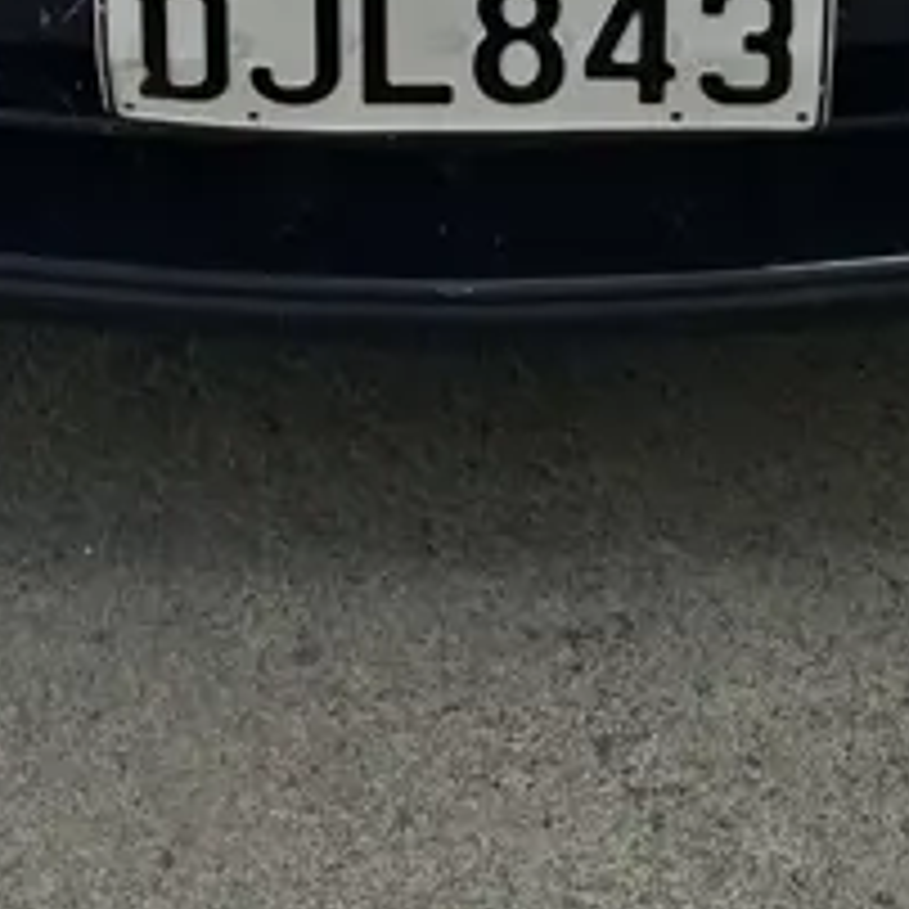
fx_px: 3060
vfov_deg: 14.7
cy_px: -734
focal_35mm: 103
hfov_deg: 16.9
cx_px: 436
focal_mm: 5.54
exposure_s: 1/1344
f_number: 1.8
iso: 50
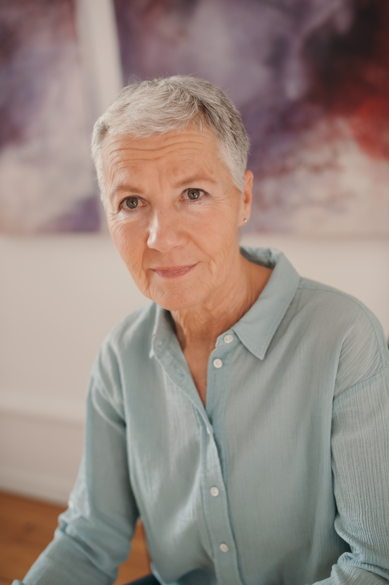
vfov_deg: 39.6
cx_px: 194
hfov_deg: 27.0
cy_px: 292
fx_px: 812
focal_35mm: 50
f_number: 2.5
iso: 160
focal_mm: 50
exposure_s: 1/100
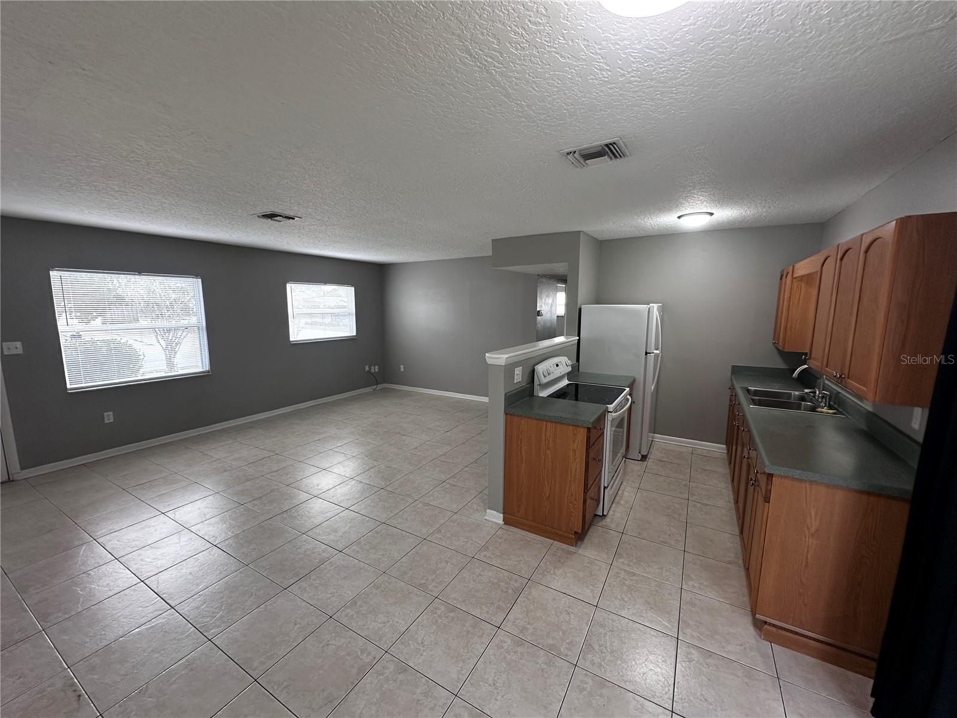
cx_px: 478
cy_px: 359
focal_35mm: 14
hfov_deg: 102.1
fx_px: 387
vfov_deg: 85.7
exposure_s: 1/60
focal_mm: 2.22
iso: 160
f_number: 2.2
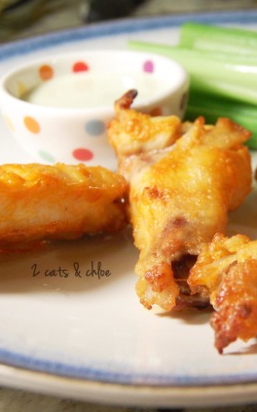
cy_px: 205
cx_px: 265
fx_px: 684
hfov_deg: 20.5
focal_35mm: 61
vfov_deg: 33.5
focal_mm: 26
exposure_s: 1/25
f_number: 7.1
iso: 800
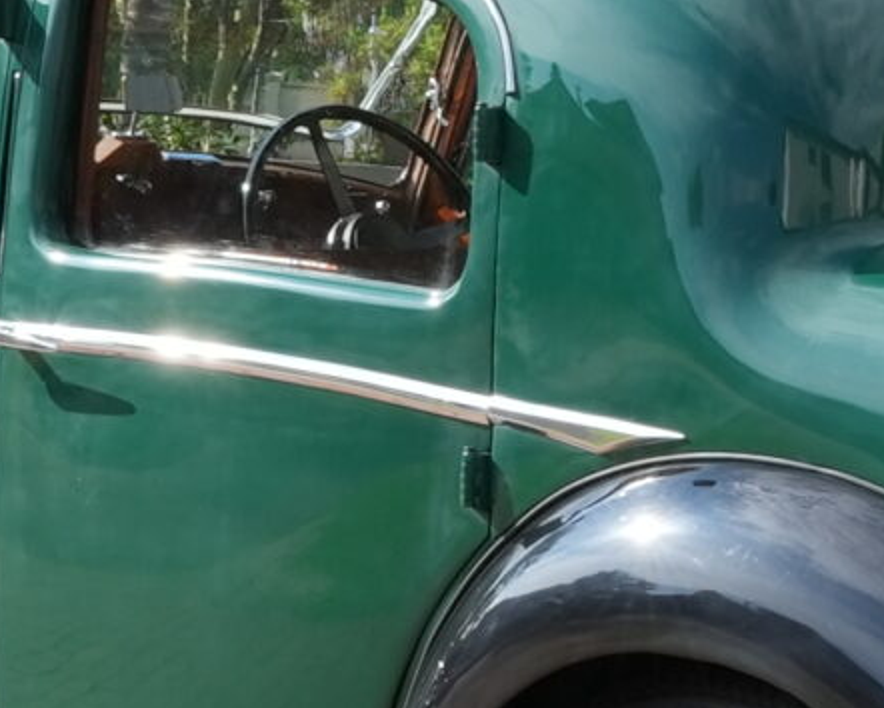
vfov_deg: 10.9
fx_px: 3674
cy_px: -52
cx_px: 934
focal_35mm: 140
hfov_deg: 13.5
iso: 400
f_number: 22
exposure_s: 1/60
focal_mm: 25.8
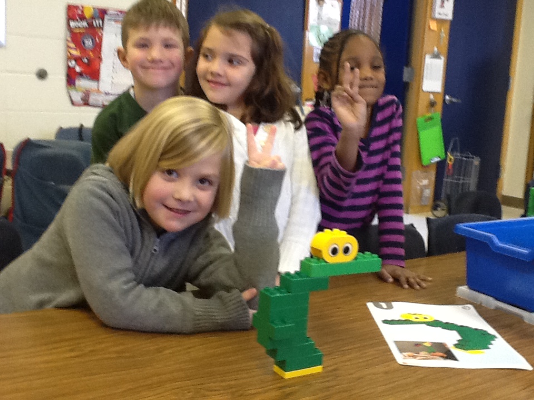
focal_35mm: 44
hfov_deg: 42.9
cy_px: 200
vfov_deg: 32.9
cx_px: 267
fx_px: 679
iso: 80
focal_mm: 2.03
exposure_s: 1/30
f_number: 2.4
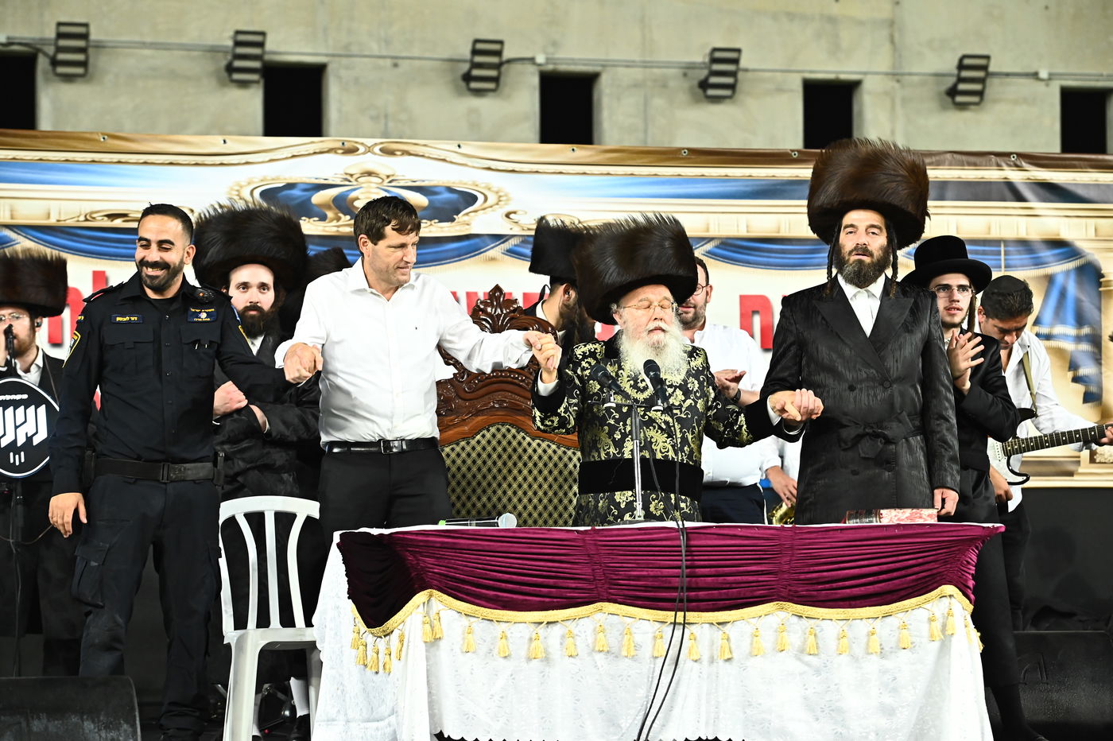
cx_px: 556
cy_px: 370
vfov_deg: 12.4
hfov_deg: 18.6
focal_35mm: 110
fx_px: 3399
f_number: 5.6
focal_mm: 110
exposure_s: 1/160
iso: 3200
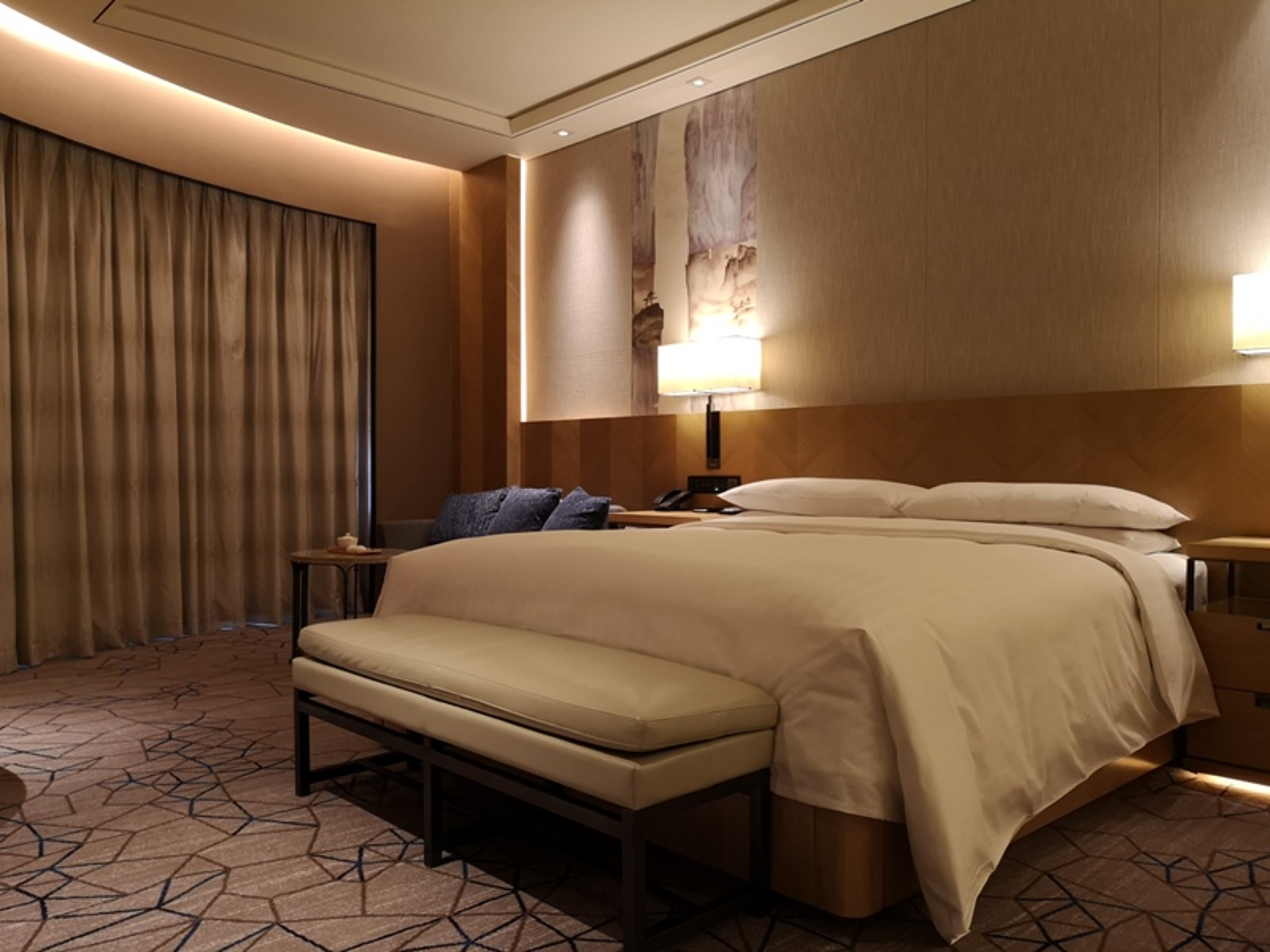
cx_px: 635
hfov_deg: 65.3
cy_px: 476
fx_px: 991
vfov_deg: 51.4
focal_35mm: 27
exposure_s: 1/33.3
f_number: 1.8
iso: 250
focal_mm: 3.95
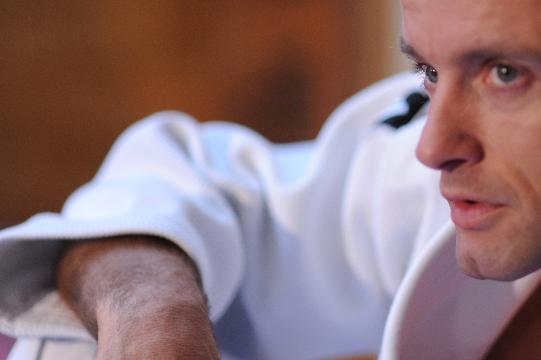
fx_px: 2253
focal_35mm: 150
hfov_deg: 13.6
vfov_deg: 9.1
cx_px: 452
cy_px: 137
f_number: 1.4
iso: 1600
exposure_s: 1/800
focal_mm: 85
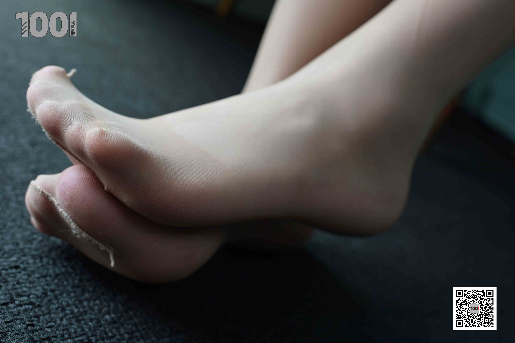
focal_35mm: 35
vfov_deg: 37.9
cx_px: 258
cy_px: 172
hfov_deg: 54.4
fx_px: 501
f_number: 5.6
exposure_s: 1/160
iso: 640
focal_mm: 35
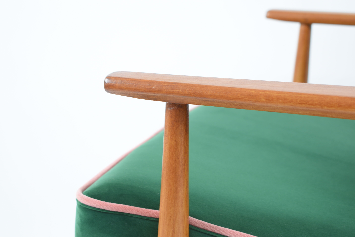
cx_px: 186
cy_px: 122
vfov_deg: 20.3
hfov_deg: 30.1
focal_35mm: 67
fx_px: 661
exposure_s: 1/5
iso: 100
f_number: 5
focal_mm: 42
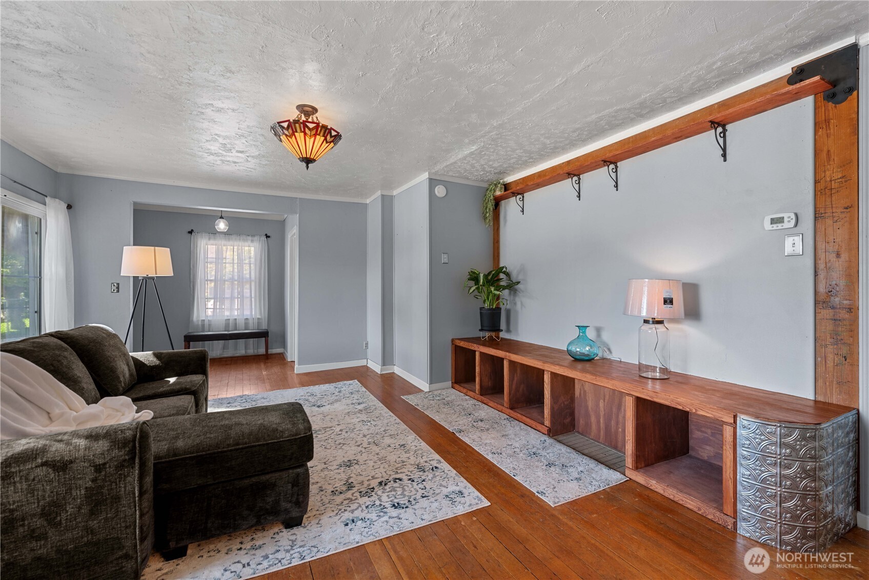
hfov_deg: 100.4
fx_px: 362
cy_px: 290
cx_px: 434
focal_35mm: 15
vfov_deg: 77.4
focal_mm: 15
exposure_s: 1/1.67
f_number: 8
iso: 200
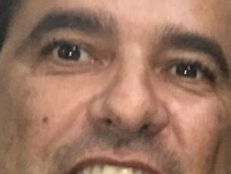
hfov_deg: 14.7
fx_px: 822
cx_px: 365
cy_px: 190
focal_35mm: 123
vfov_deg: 11.9
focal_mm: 2.87
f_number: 2.2
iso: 320
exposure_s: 1/20
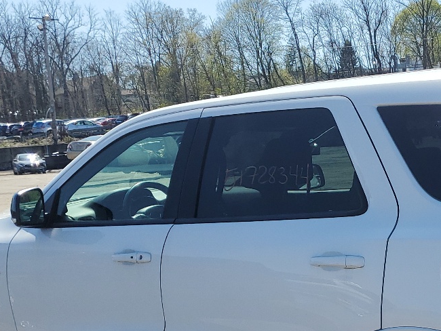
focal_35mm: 64
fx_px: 816
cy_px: 309
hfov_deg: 29.1
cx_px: 394
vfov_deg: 22.3
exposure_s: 1/3333
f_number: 1.5
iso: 50
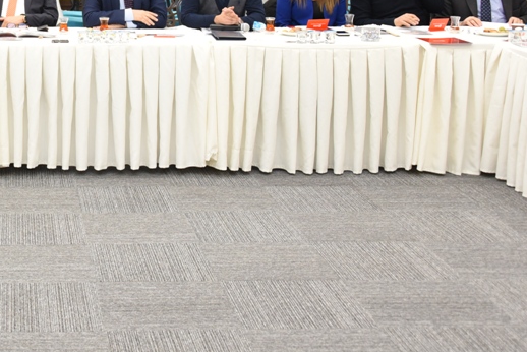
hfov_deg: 26.0
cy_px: 27
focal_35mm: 75
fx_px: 1098
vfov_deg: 17.9
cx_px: 45
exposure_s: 1/125
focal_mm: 36
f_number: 4
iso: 1600
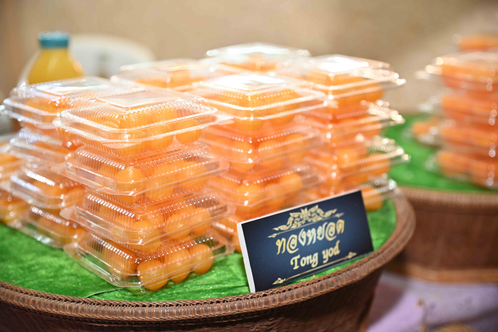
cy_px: 166
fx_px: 857
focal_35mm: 62
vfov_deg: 21.9
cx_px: 249
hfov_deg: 32.4
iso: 500
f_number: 4
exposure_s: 1/60
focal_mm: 62
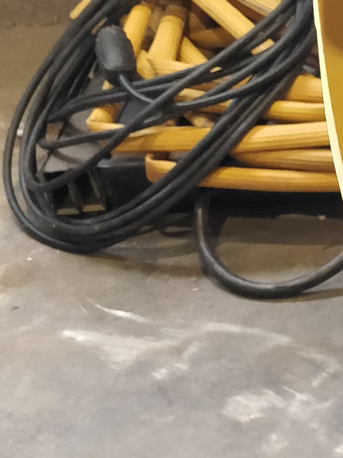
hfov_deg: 12.1
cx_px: 703
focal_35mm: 107
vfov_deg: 18.4
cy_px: 286
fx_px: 1414
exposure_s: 1/50
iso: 500
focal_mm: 4.1
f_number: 1.7
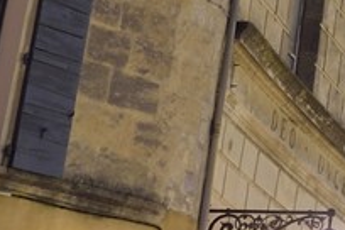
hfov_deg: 9.0
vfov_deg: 7.0
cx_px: 1010
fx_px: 1802
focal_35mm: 188
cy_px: -293
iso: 200
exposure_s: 3
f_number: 7.1
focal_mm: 24
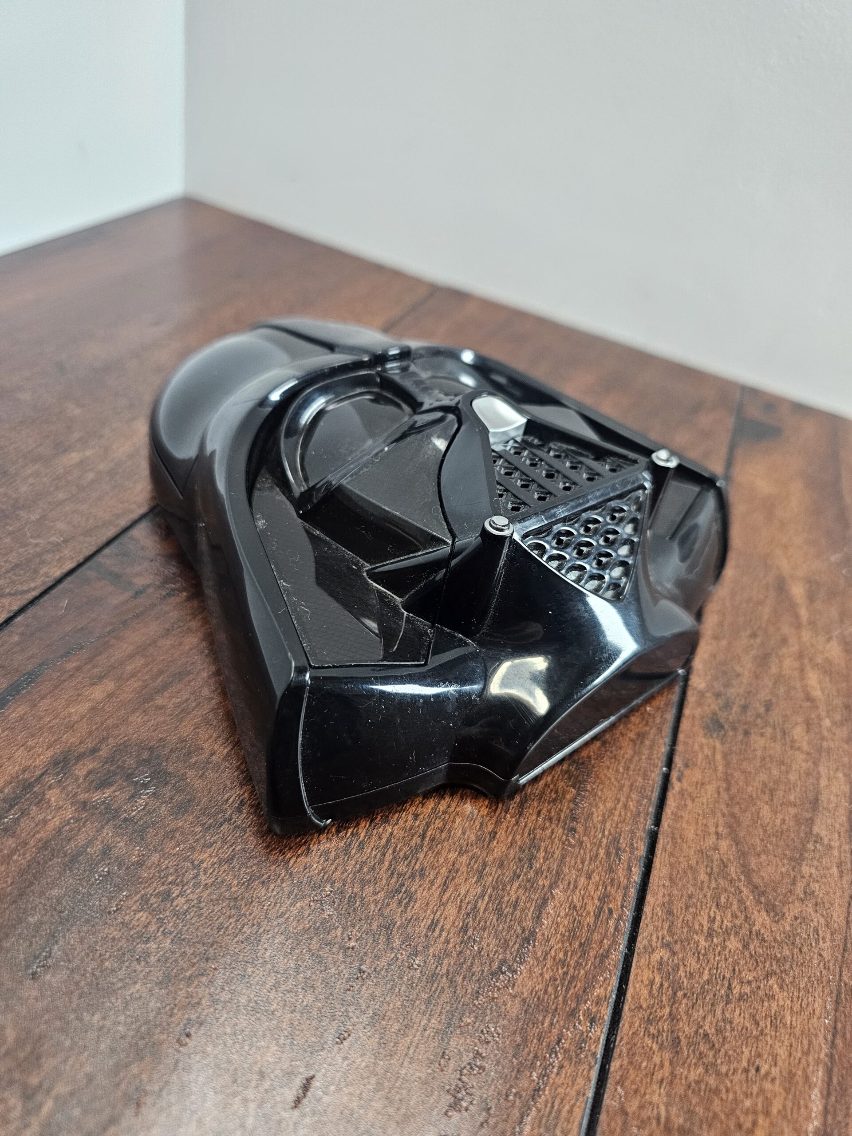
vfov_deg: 73.9
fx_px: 755
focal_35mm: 23
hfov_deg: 58.9
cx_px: 426
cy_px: 568
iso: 500
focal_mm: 6.3
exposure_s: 1/120
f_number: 1.7
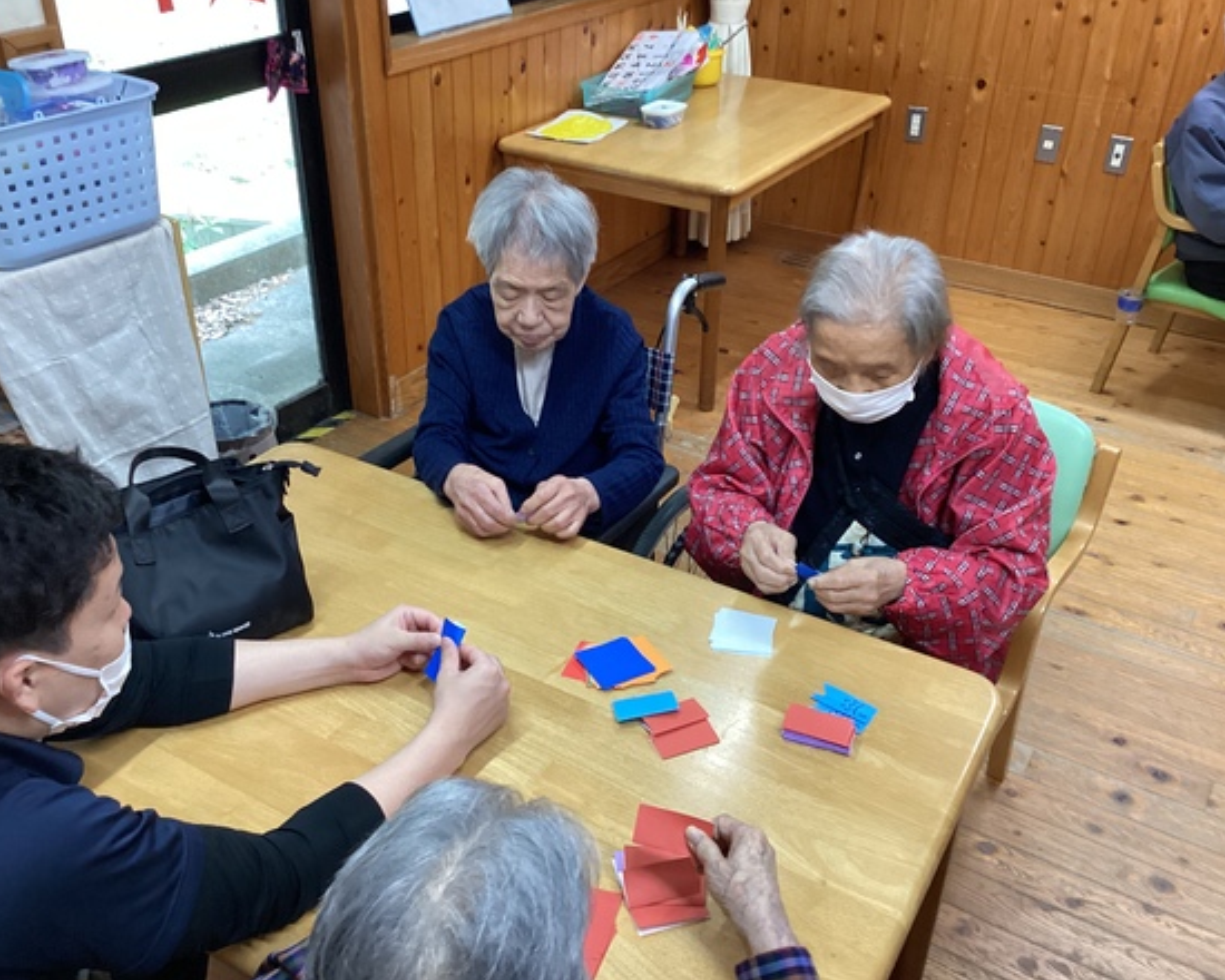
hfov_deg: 54.2
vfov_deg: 44.5
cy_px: 483
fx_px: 1196
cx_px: 575
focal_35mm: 33
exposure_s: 1/60
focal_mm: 3.3
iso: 250
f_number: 2.4
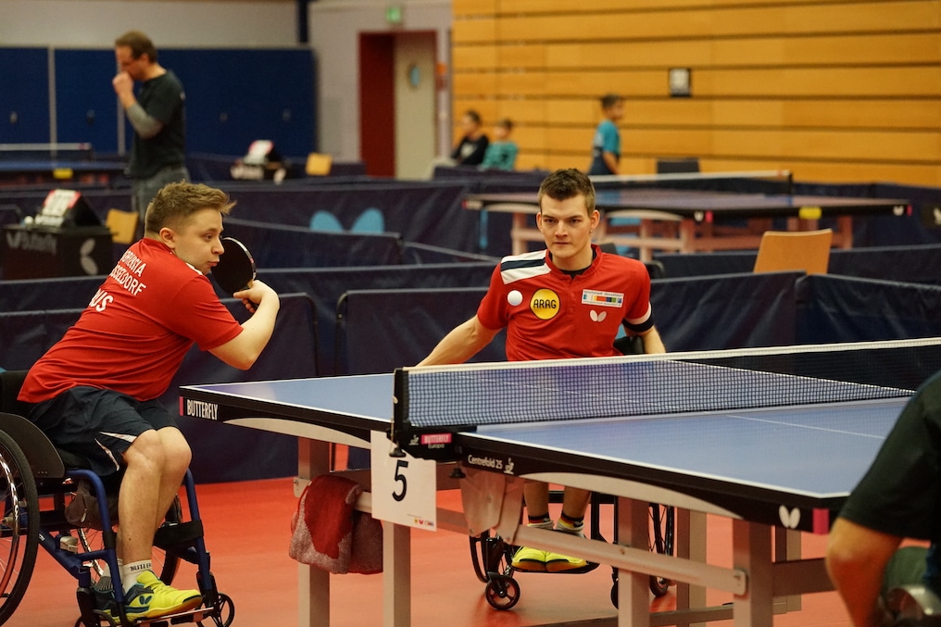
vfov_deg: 10.8
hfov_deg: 16.1
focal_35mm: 127
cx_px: 469
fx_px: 3319
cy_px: 314
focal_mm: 126
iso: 6400
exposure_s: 1/800
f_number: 4
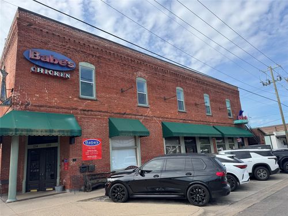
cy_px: 108
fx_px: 200
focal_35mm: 24
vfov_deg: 56.8
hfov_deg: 71.6
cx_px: 144
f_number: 1.78
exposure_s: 1/2415
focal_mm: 6.76
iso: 80
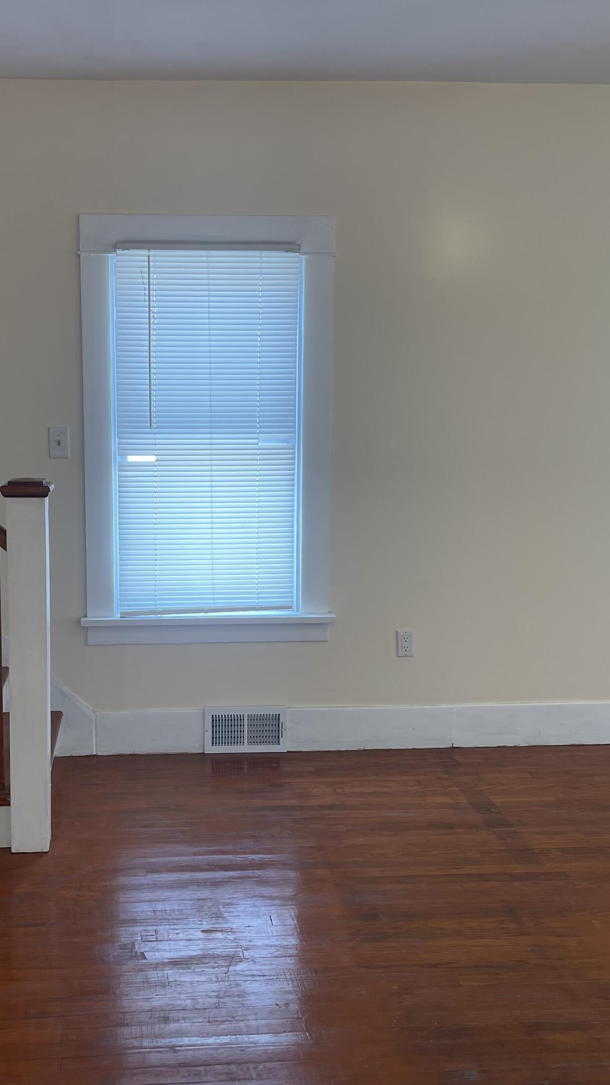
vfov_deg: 54.0
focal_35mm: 37
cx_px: 211
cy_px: 549
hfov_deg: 31.8
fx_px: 1064
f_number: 1.6
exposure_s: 1/120
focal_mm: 5.1
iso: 64
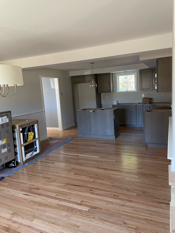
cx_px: 88
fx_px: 175
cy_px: 116
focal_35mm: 26
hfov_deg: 53.1
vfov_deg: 67.3
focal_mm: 4.2
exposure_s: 1/60
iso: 160
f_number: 1.6
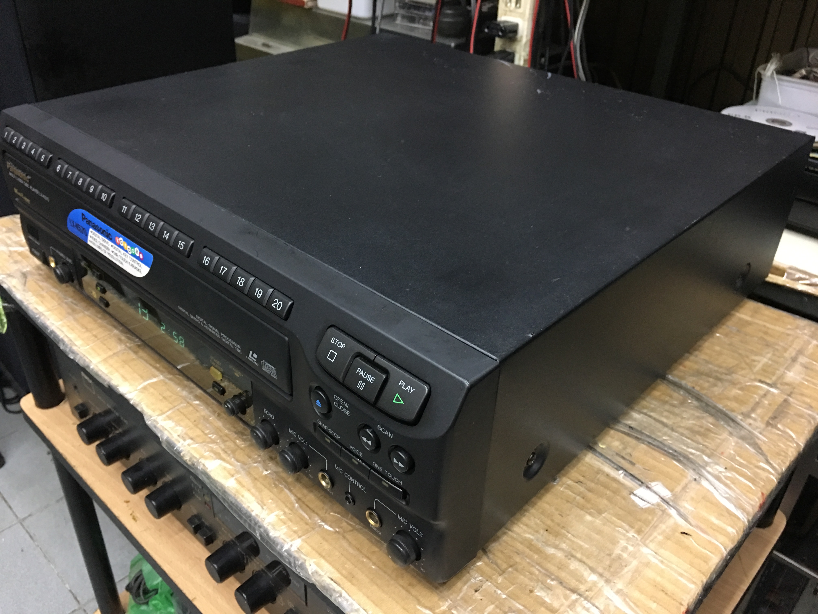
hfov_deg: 61.7
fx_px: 685
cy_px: 307
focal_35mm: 29
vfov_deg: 48.2
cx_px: 409
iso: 80
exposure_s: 1/10
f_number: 2.2
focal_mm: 4.15
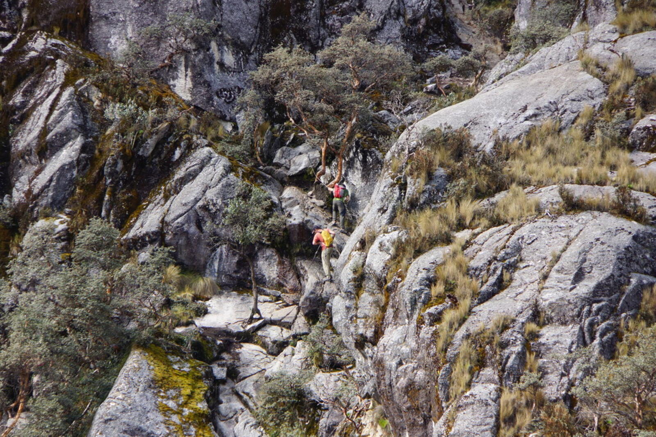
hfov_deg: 6.9
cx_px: 328
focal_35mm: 300
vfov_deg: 4.6
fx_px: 5467
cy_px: 218
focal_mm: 200
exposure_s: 1/250
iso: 400
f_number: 6.3
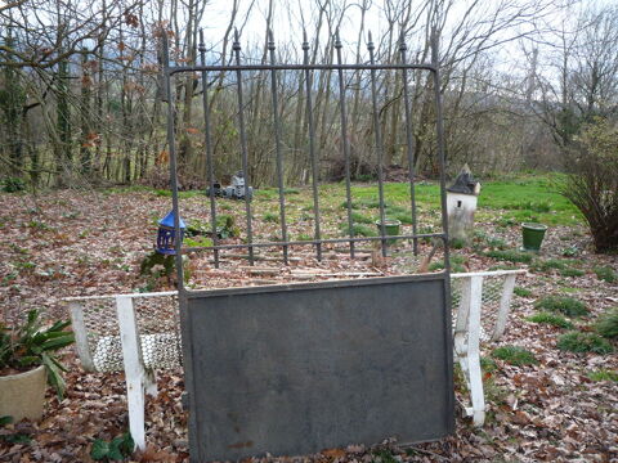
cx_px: 309
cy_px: 232
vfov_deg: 46.8
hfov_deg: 60.0
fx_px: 536
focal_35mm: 30
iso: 100
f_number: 3.5
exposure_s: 1/100
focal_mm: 5.2
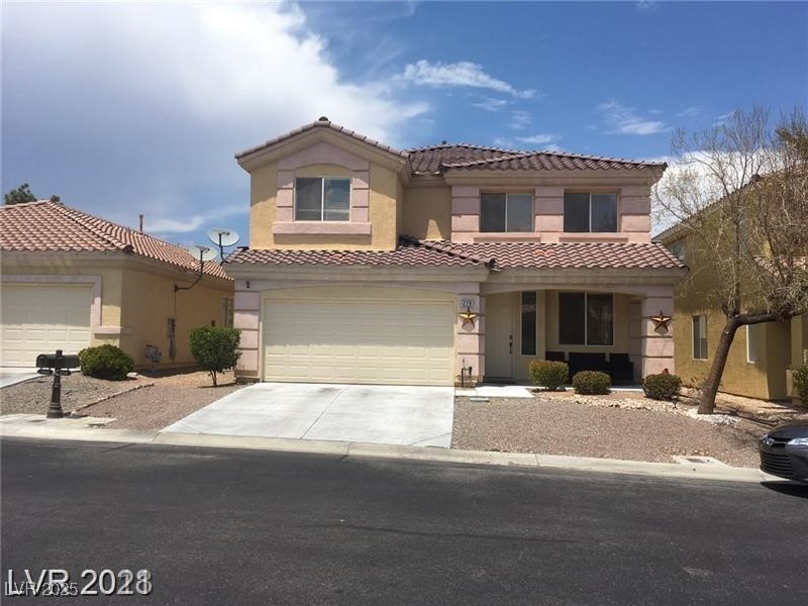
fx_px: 677
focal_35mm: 29
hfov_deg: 61.7
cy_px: 303
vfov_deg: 48.2
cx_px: 404
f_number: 2.2
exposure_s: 1/2849
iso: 25
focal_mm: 4.15
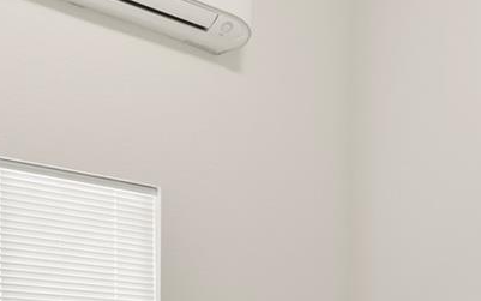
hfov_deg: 30.9
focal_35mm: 65
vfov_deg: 18.9
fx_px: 852
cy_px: 368
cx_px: 372
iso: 100
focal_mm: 16
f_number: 9
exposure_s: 1.3
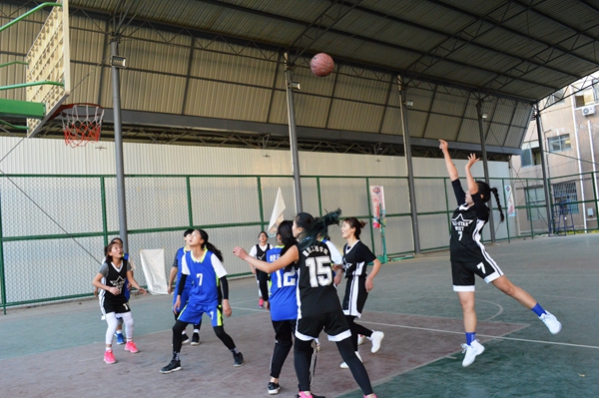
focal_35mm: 30
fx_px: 499
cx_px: 300
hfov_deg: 62.0
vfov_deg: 43.5
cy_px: 199
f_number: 7.1
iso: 1600
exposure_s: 1/320
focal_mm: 20
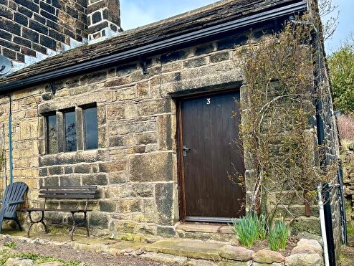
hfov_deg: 52.9
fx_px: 348
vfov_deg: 41.7
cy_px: 158
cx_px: 120
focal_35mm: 34
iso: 80
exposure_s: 1/1119
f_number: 1.78
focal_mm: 6.86
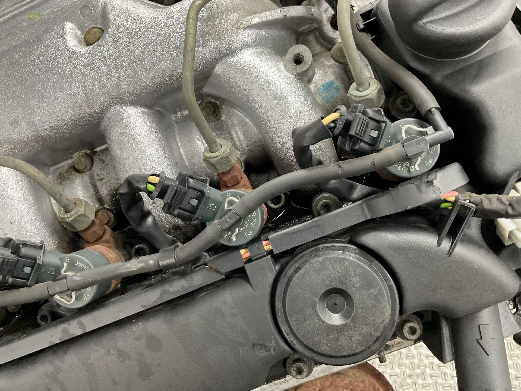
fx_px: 436
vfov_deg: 48.2
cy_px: 196
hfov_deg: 61.7
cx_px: 260
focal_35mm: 29
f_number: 1.8
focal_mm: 3
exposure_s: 1/50
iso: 80
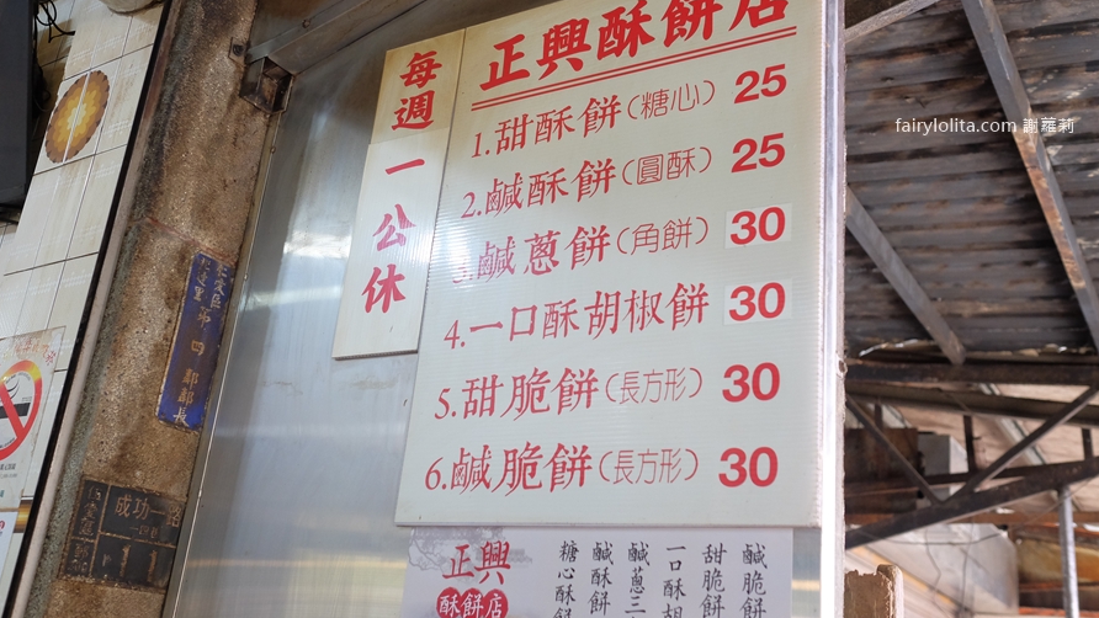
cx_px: 546
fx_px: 1078
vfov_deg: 32.0
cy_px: 278
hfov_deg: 54.0
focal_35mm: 37
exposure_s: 1/160
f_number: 2.8
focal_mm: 23
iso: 2000
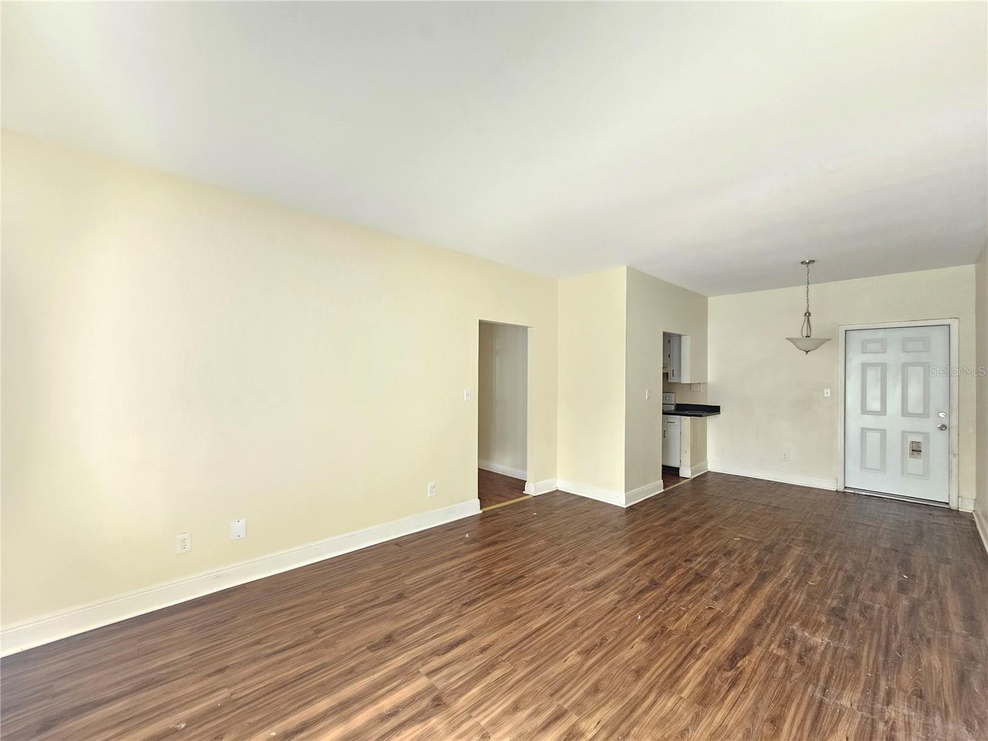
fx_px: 371
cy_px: 370
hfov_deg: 106.2
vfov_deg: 89.9
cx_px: 494
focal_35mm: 13
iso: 160
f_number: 2.2
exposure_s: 1/60
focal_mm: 2.2
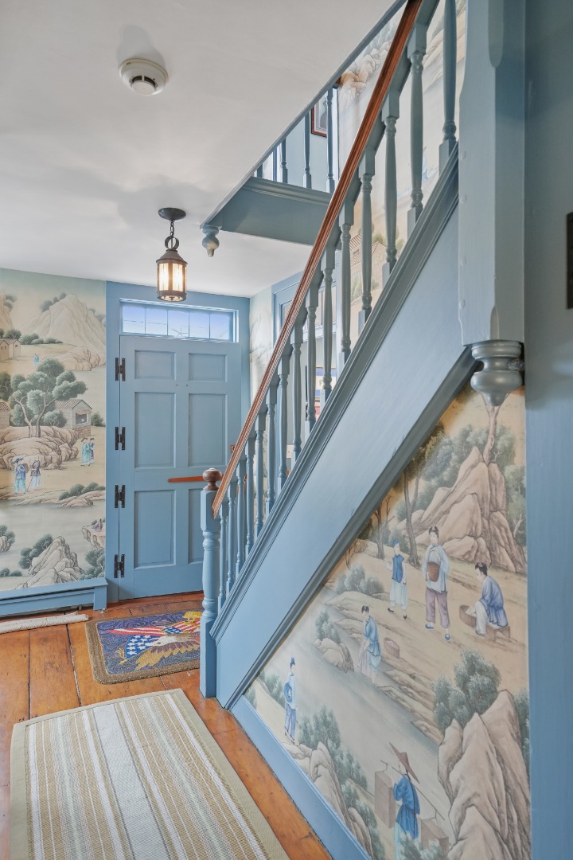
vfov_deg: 81.2
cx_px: 286
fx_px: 501
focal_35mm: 21
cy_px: 430
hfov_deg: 59.5
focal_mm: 21
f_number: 6.3
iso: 1250
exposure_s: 1/8
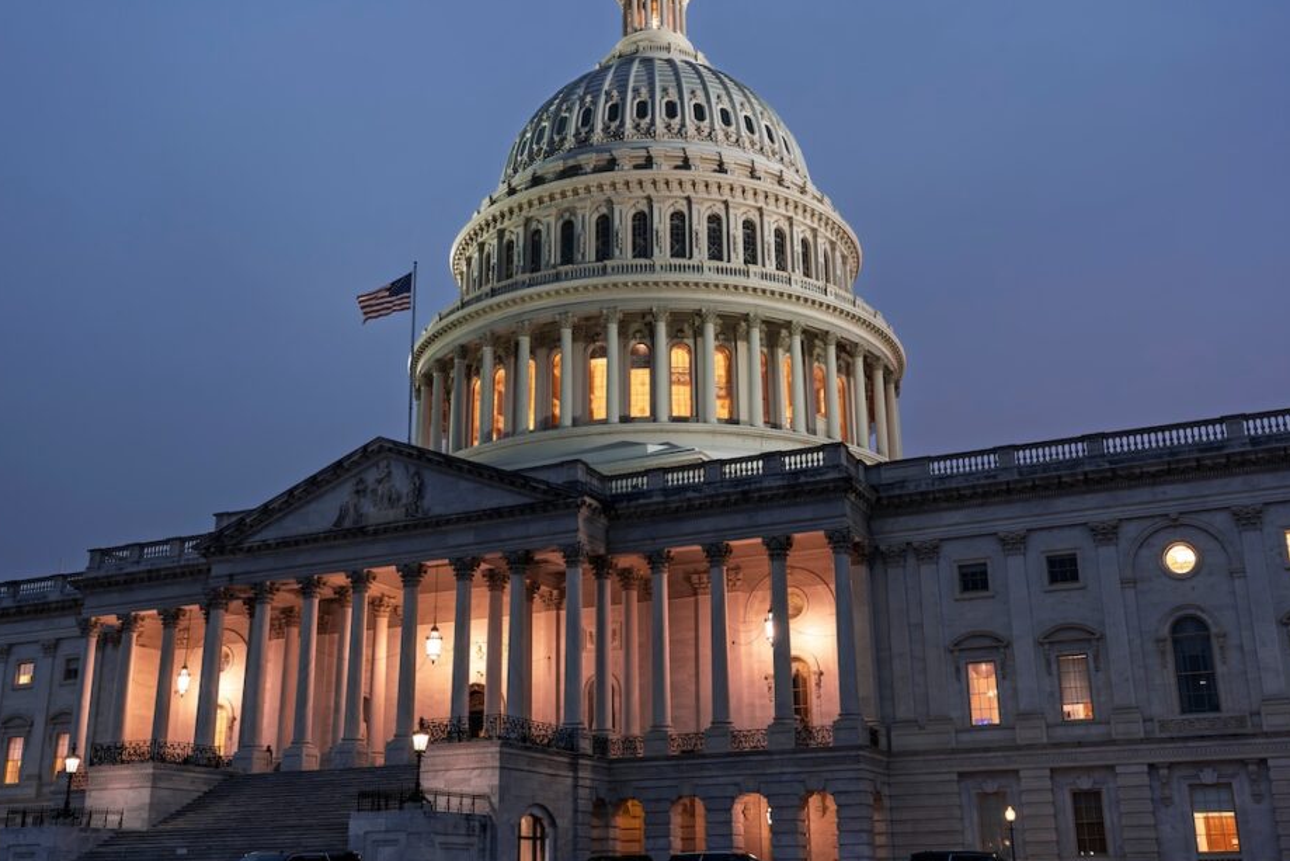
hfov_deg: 49.5
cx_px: 678
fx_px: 1398
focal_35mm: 39
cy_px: 430
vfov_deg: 34.2
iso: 400
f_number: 2.5
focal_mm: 35
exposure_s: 1/80
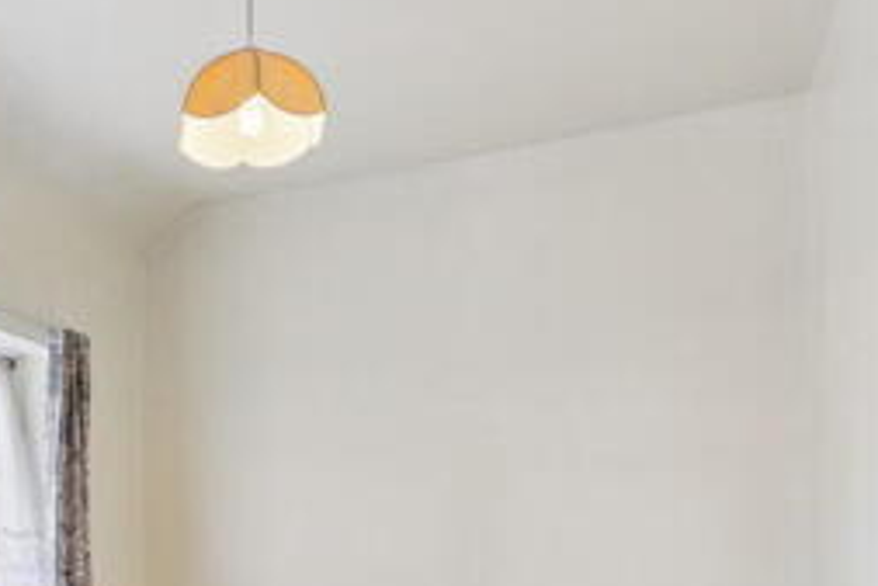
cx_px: 88
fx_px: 1074
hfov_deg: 41.0
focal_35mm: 44
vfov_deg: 28.9
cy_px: 563
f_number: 5.6
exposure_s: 1/160
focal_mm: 17
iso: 800
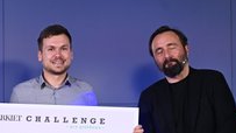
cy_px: 152
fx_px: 1220
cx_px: 45
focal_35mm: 195
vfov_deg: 6.2
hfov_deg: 11.0
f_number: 4
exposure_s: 1/160
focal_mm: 92
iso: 3200
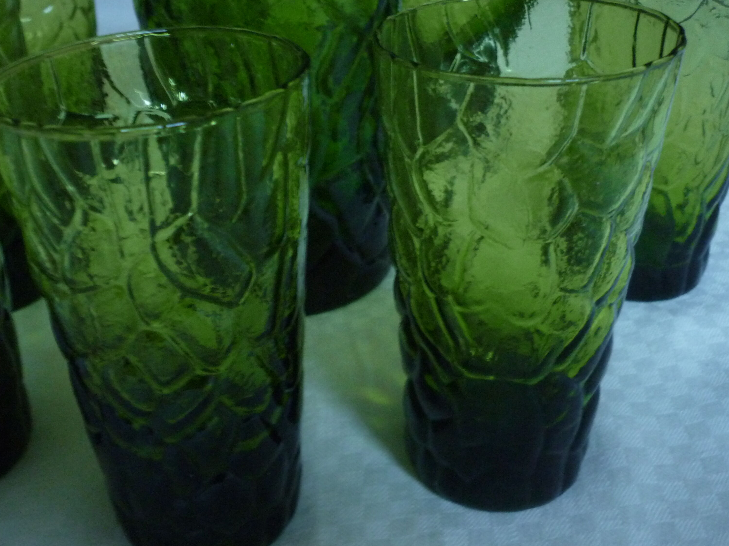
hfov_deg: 46.7
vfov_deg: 35.9
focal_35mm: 40
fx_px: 842
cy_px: 292
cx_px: 326
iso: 400
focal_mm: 5.5
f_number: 2.8
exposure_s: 1/8
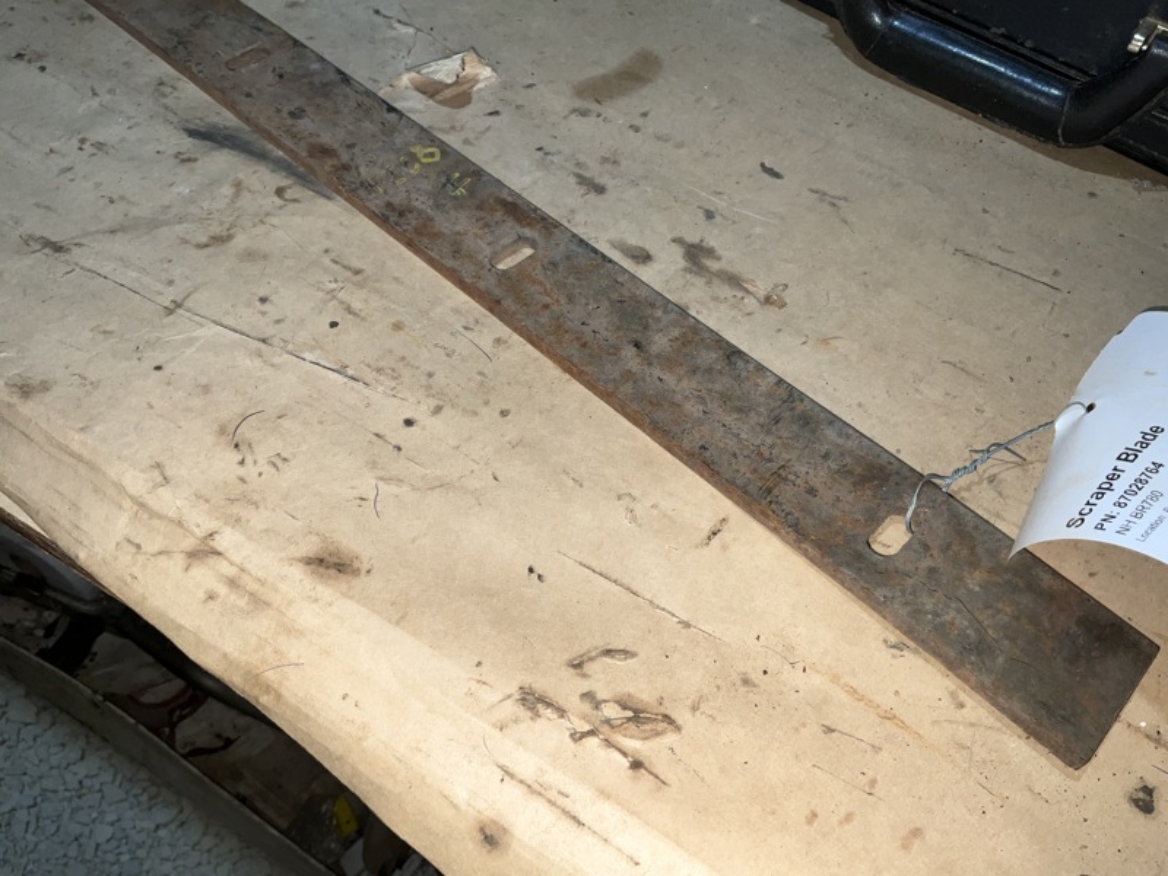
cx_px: 584
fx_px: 979
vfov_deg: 48.2
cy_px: 438
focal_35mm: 29
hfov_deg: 61.7
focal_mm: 3
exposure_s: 1/74
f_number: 1.8
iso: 16
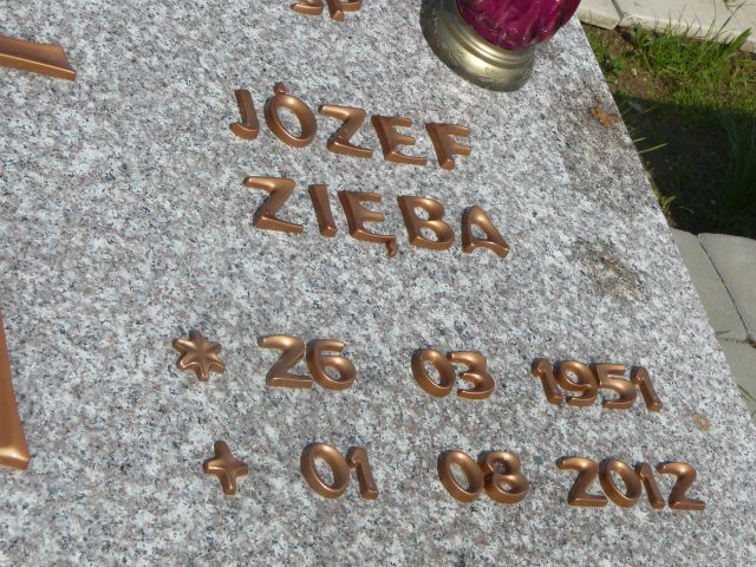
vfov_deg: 19.1
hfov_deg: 25.3
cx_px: 378
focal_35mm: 77
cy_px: 284
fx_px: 1682
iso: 80
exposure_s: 1/500
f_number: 6.3
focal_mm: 11.5
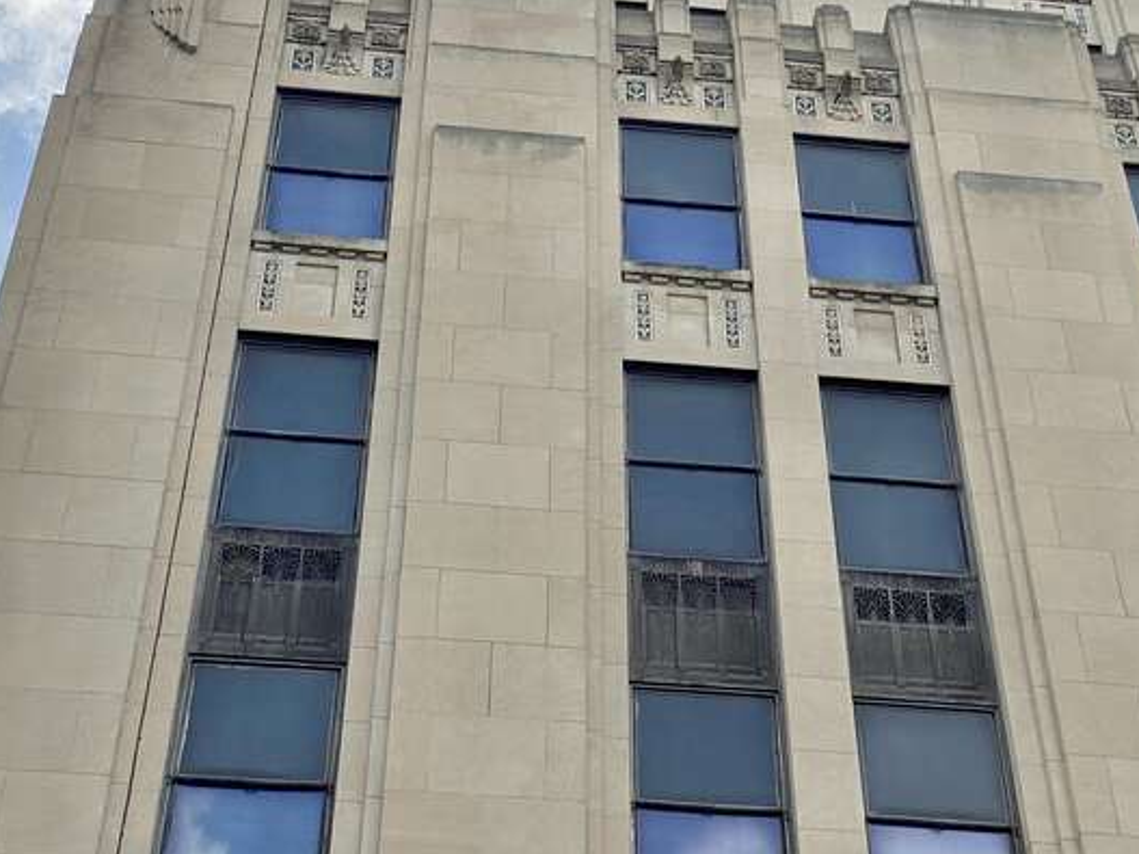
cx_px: 681
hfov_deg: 24.7
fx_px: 2599
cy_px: 296
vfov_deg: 18.6
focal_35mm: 79
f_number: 2
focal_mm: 6
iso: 20
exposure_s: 1/3984
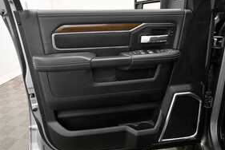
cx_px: 102
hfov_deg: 67.2
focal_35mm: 27
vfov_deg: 47.9
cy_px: 67
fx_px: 169
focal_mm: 13
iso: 1600
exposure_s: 1/125
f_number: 5
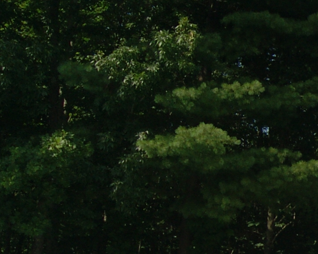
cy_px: 215
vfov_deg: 11.4
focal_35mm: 135
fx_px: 1270
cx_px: 677
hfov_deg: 12.3
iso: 100
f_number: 10
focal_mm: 18
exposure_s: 1/100
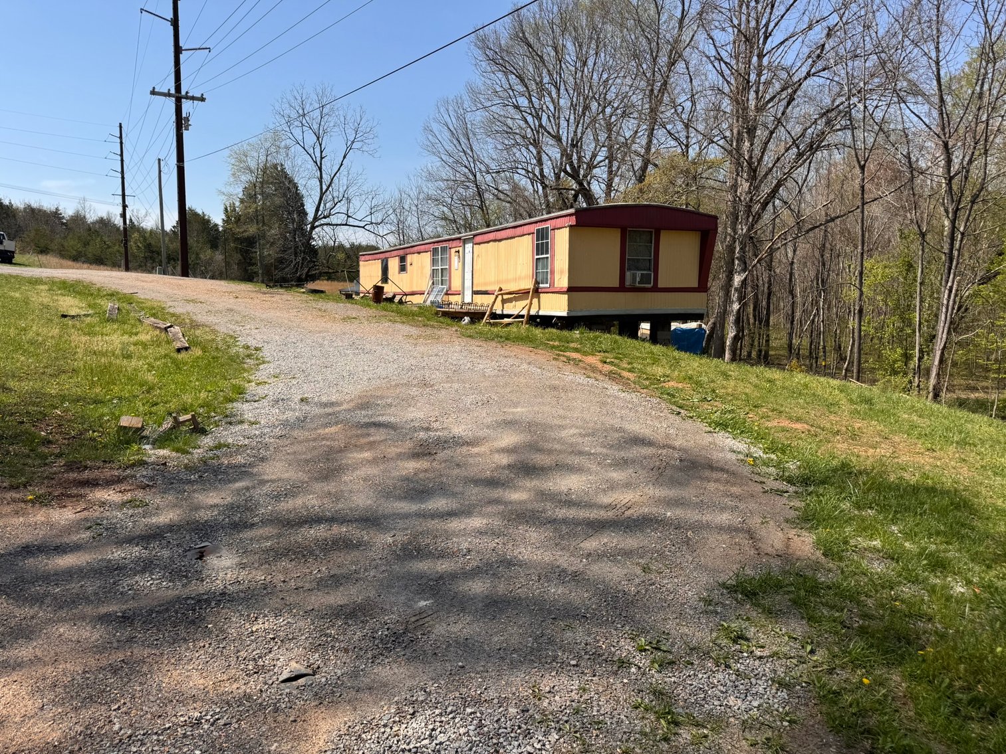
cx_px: 503
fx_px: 698
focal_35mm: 24
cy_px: 377
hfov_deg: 71.6
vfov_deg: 56.8
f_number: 1.78
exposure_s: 1/4049
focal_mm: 6.76
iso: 80
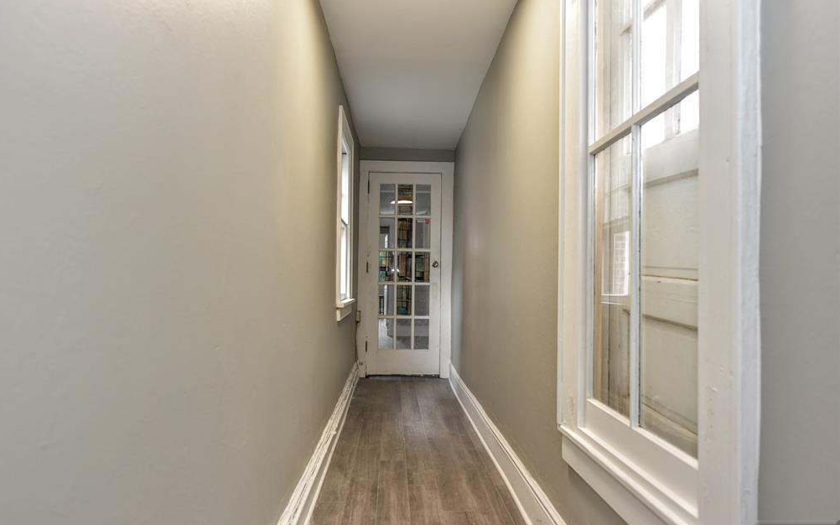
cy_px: 275
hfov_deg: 72.5
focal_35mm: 25
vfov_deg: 49.2
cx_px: 412
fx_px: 572
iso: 800
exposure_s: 1/80
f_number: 4.5
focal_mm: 24
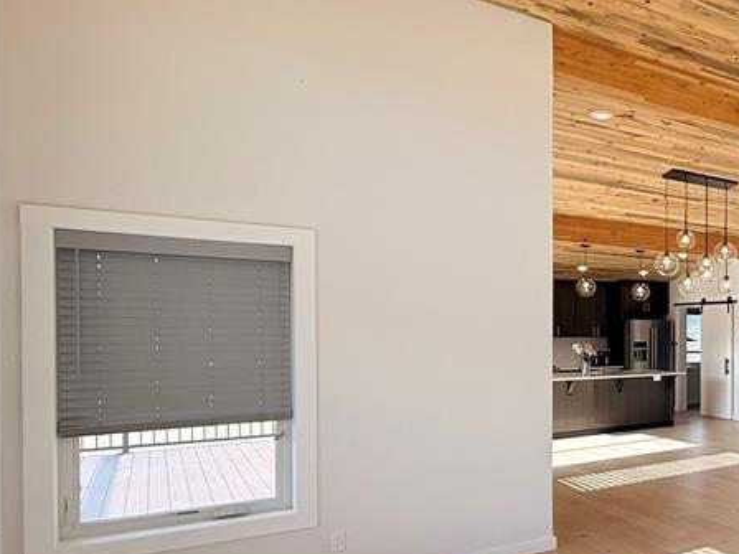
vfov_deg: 43.9
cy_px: 341
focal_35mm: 32
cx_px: 835
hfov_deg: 42.7
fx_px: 683
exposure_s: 1/203
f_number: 2.2
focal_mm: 2.22
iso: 50
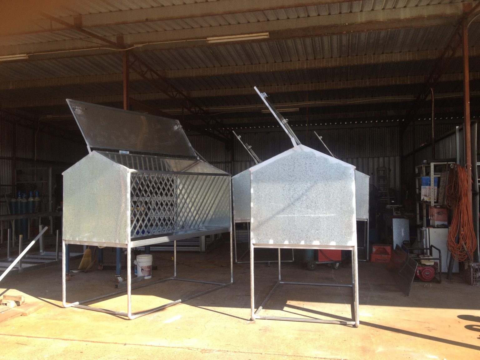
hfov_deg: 52.6
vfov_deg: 40.7
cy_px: 180
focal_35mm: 35
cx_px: 240
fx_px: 485
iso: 50
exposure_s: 1/418
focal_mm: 4.28
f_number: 2.4
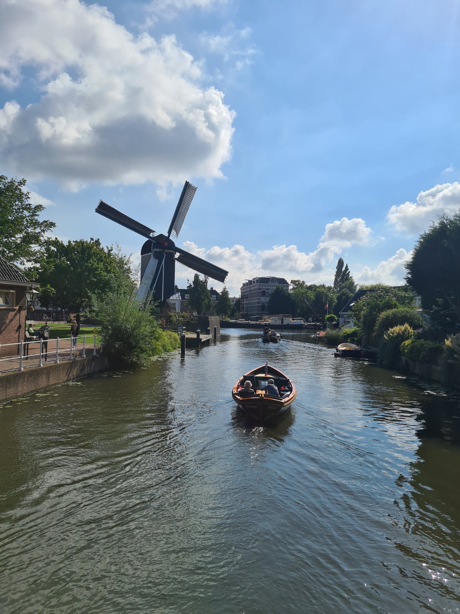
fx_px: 461
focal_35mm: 26
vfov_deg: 67.3
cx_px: 230
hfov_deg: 53.1
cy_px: 307
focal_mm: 5.4
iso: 50
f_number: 1.8
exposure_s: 1/6832
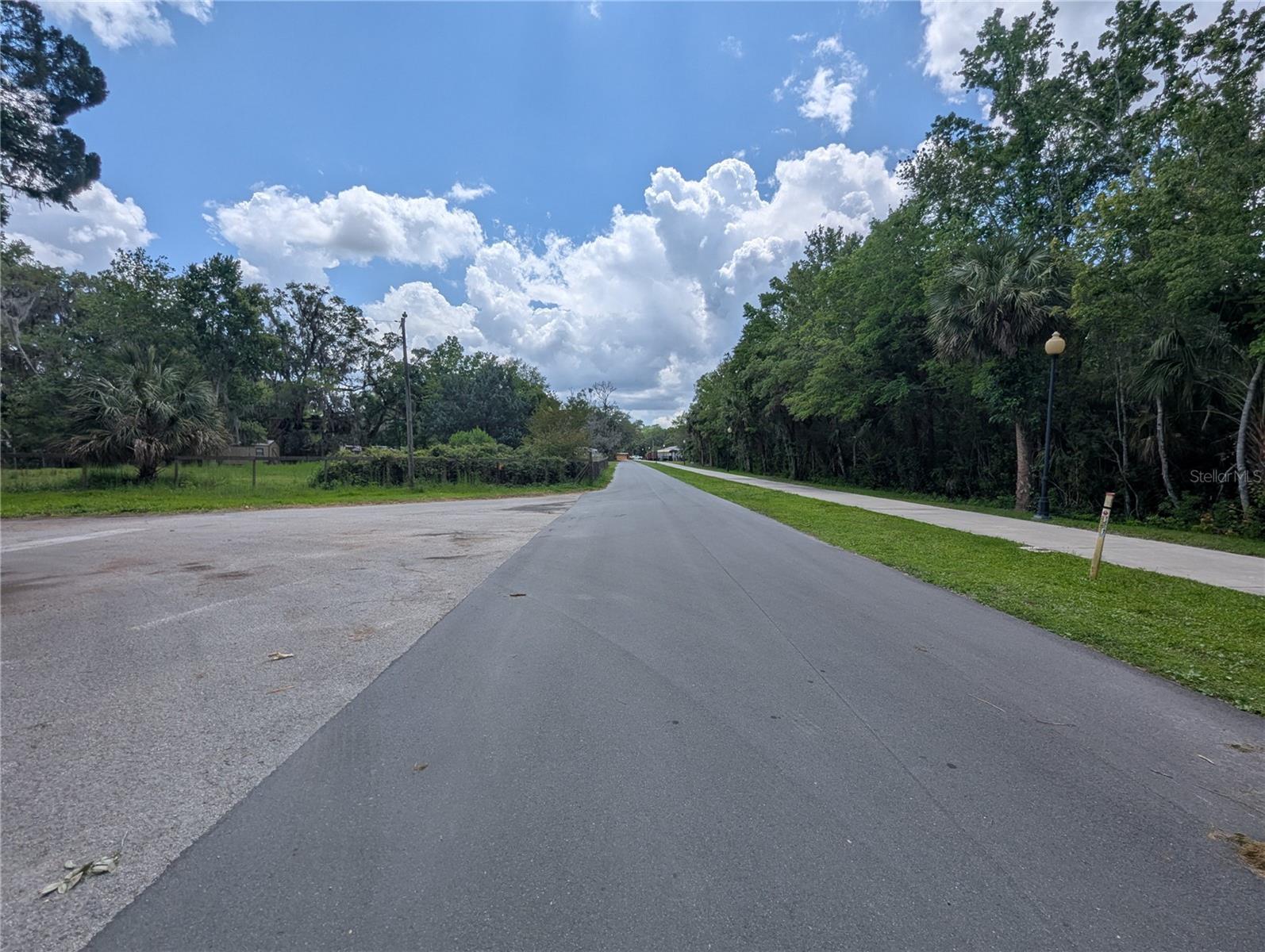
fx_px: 476
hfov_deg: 106.1
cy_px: 476
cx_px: 632
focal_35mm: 13
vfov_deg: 90.1
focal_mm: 1.95
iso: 42
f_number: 2.2
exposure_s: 1/2475
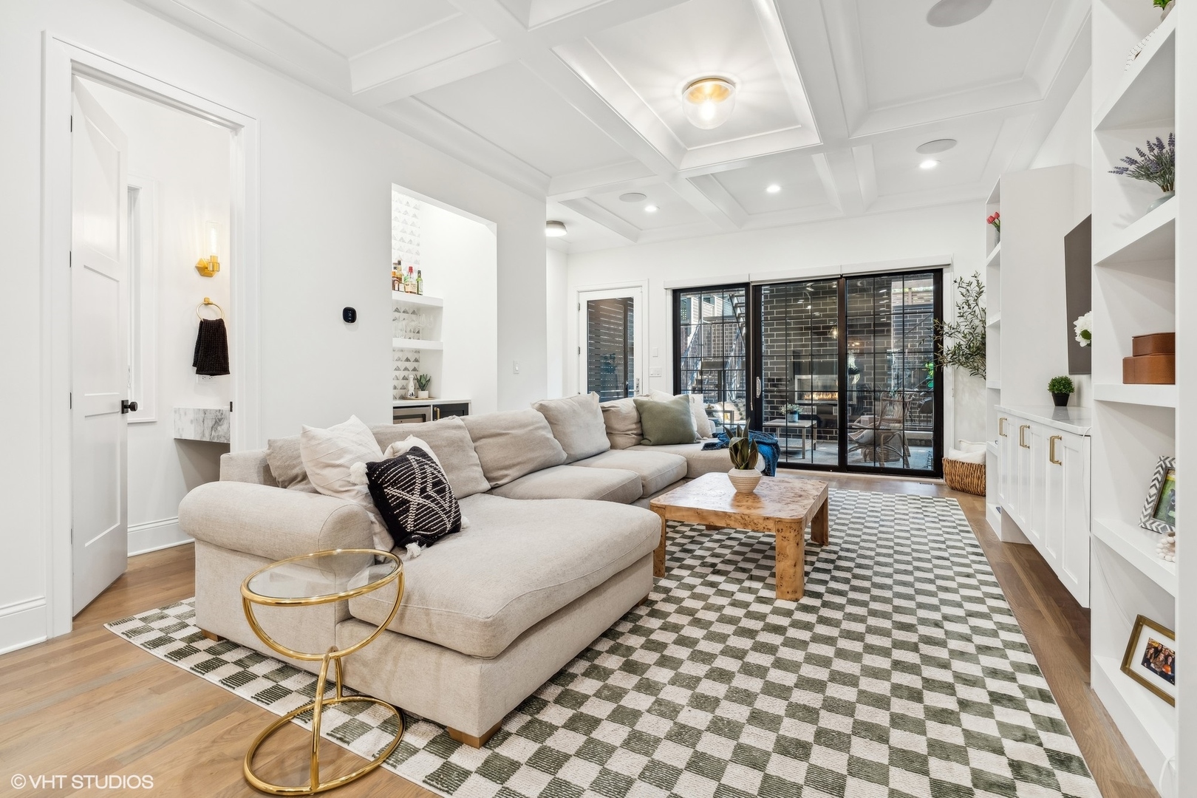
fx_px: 532
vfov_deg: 73.7
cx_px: 598
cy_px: 399
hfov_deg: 96.7
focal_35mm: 16
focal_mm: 16
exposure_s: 1/13
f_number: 8
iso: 320
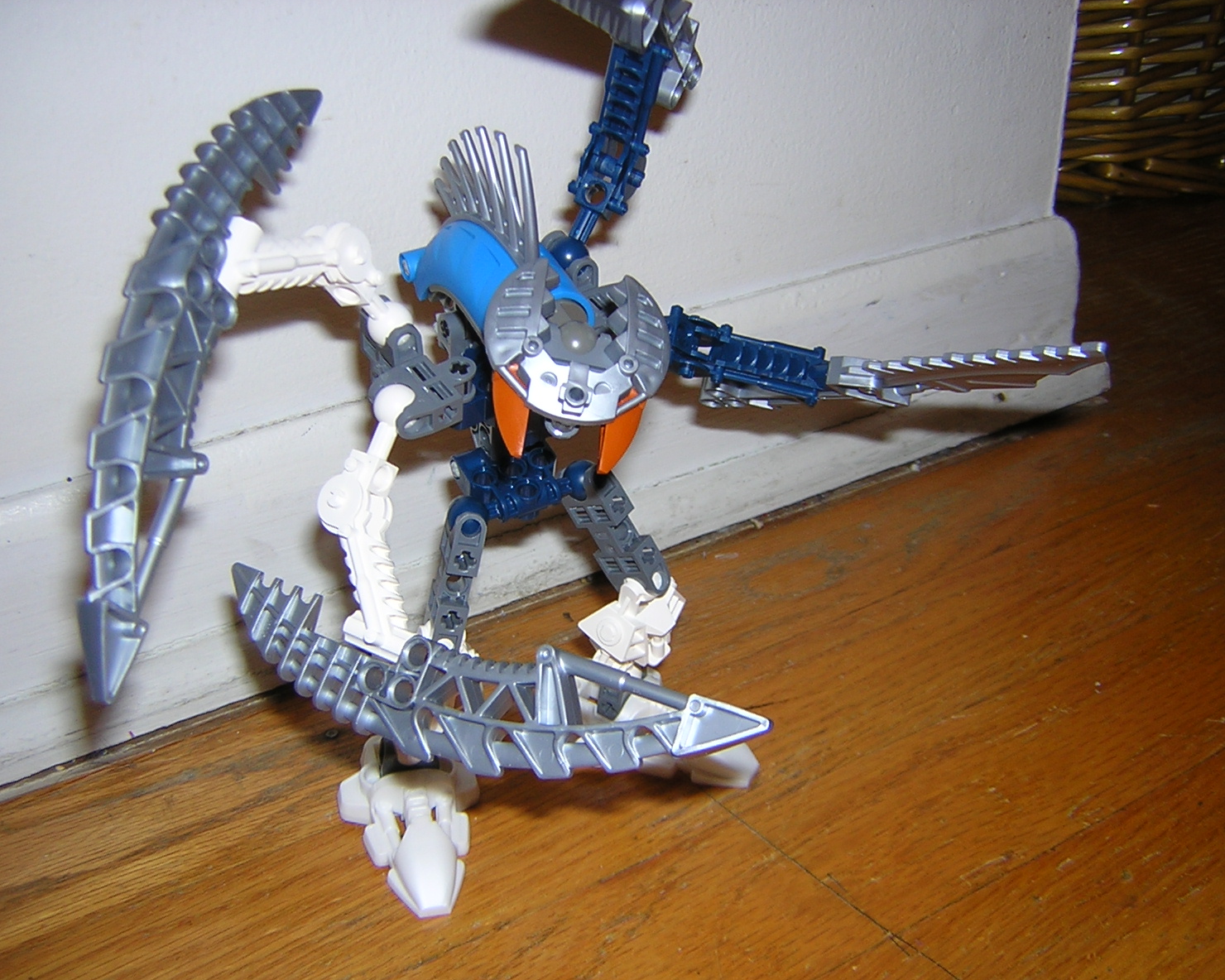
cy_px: 494
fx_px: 1378
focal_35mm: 38
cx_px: 622
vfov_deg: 39.2
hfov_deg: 47.9
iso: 100
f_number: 2.6
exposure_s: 1/60.1
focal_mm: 4.7
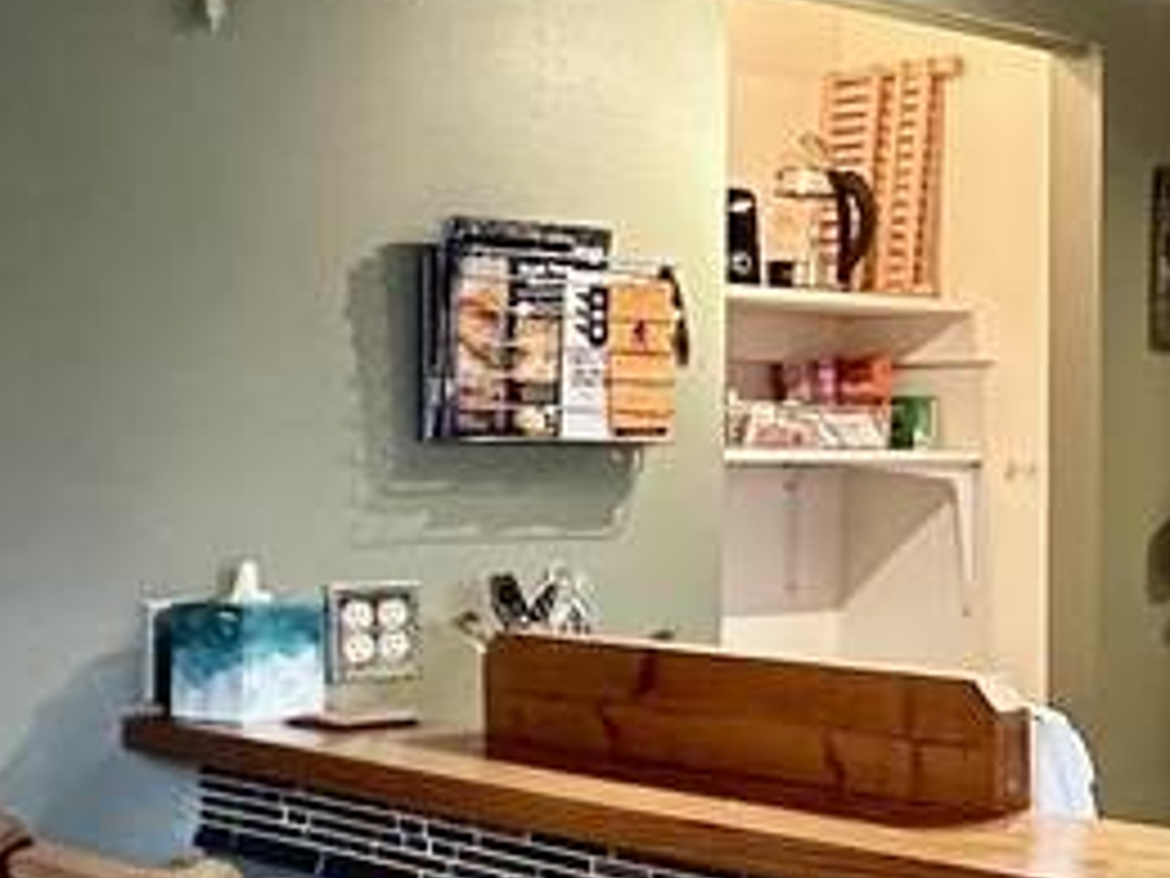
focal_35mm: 69
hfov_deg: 25.8
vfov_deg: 21.3
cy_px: 437
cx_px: 1323
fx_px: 2332
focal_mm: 2.22
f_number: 2.2
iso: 500
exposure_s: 1/60
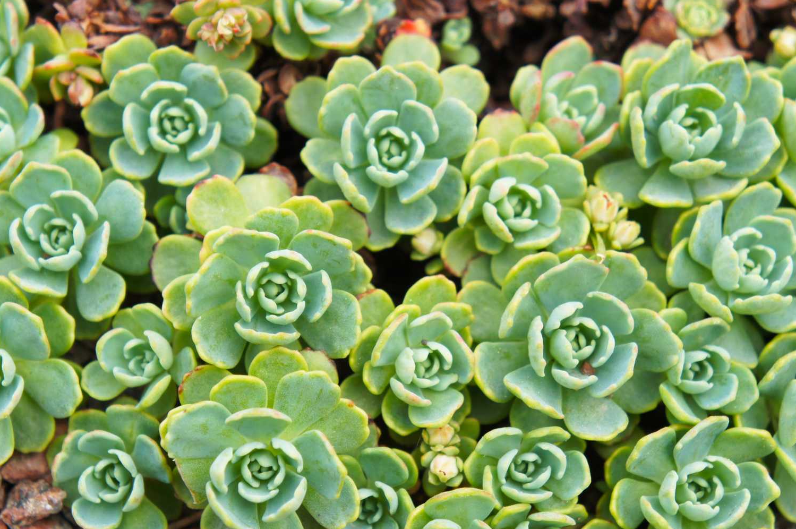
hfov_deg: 18.2
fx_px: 2489
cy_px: 332
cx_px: 396
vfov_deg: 12.1
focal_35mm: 113
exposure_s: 1/250
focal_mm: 55
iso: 200
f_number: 6.3
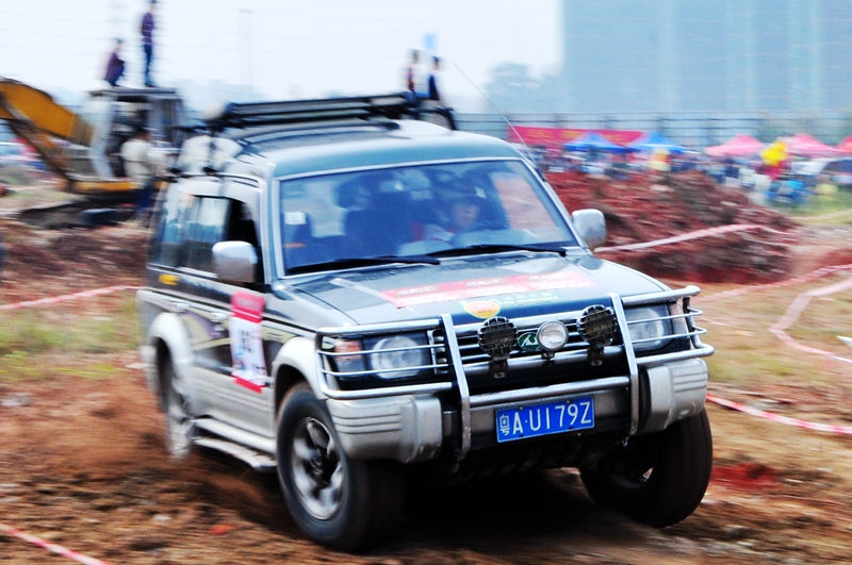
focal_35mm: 48
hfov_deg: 41.2
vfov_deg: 28.0
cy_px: 282
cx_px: 426
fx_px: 1134
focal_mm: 32
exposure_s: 1/60
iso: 200
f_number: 18
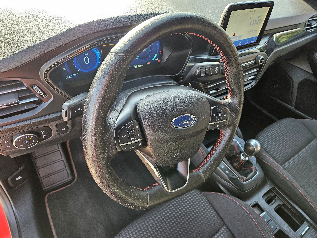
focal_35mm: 23
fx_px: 211
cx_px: 158
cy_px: 119
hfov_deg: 73.9
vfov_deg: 58.9
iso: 100
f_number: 1.8
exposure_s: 1/100
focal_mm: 5.4
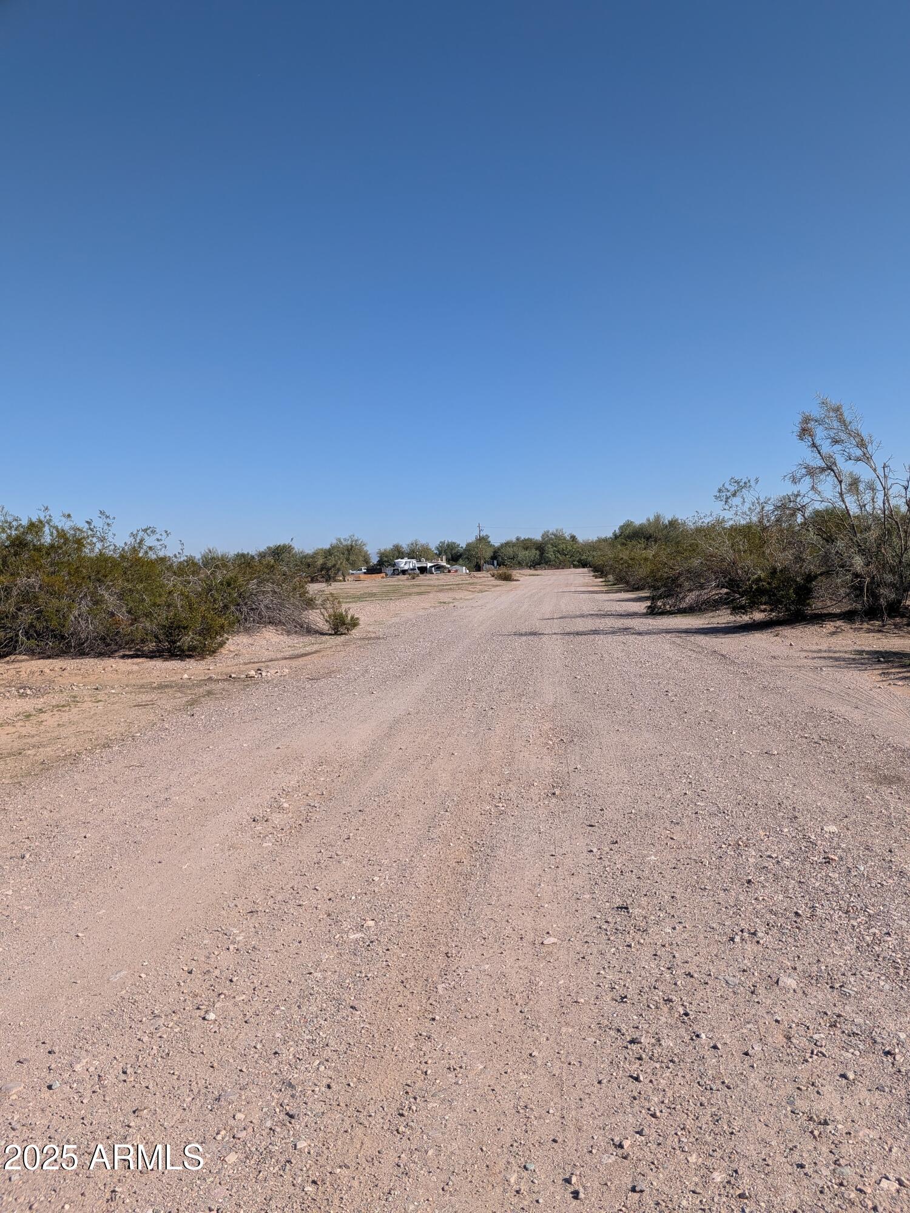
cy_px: 606
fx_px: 841
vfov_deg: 71.6
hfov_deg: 56.8
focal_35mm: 24
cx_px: 455
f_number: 1.7
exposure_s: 1/1923
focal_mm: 4.53
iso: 32
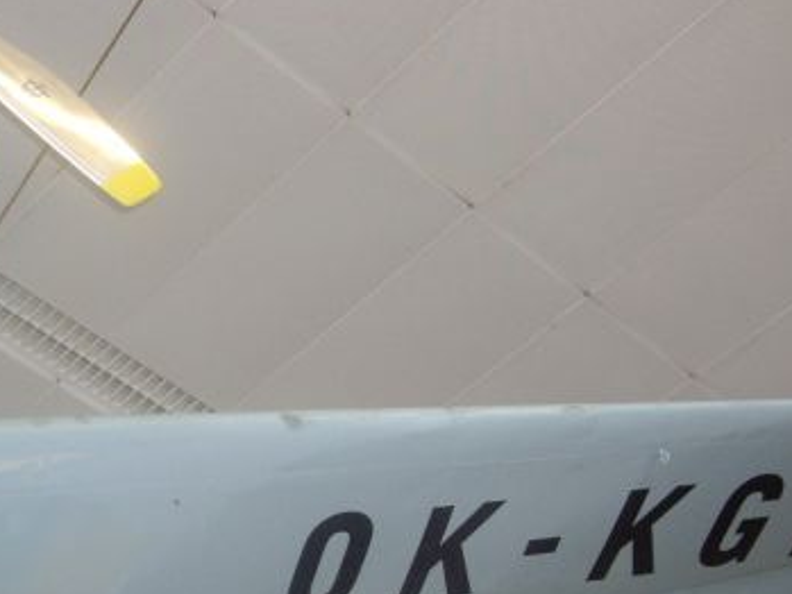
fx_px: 1991
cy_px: 560
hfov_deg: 22.4
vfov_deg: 16.7
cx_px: 238
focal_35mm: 87
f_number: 2.8
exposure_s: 1/40
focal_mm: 7.9
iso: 200
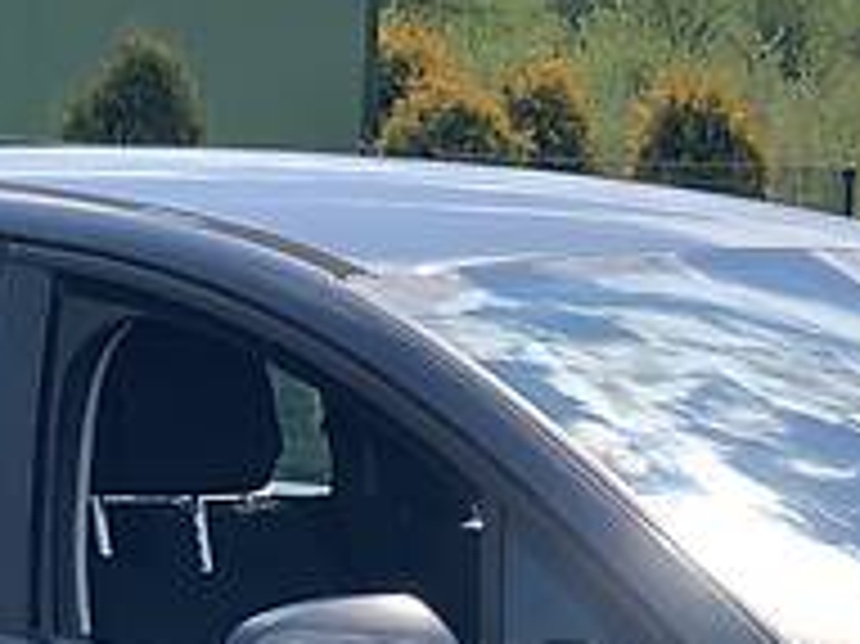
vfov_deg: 6.7
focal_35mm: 218
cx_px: 783
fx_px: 5413
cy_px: 1018
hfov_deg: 9.0
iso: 16
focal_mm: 6
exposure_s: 1/716
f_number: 2.4
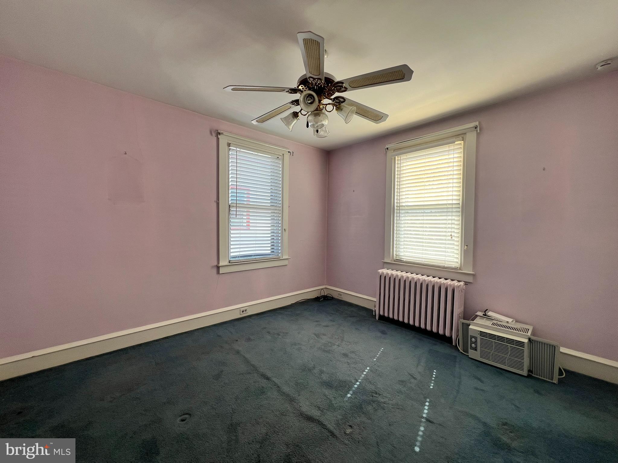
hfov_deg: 106.2
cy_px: 232
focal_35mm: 13
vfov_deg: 89.9
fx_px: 232
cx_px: 309
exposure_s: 1/99
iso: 40
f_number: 1.8
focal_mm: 1.57
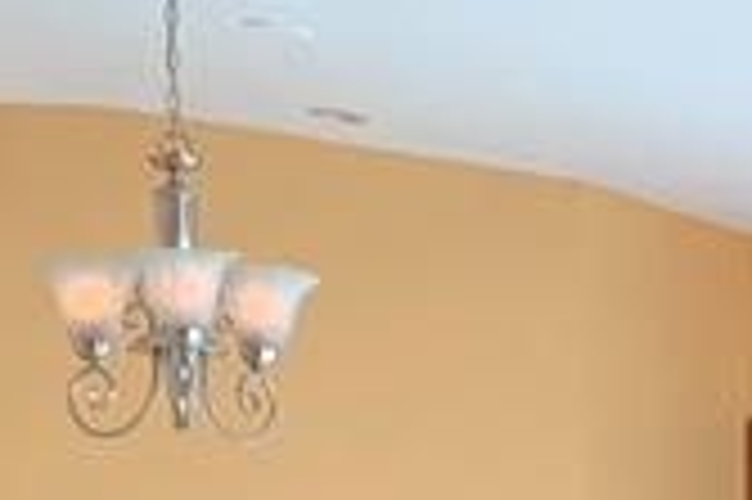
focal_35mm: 166
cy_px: 1077
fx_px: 3464
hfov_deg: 12.1
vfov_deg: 7.8
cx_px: 896
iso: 64
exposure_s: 1/120
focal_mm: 4.25
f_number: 1.8
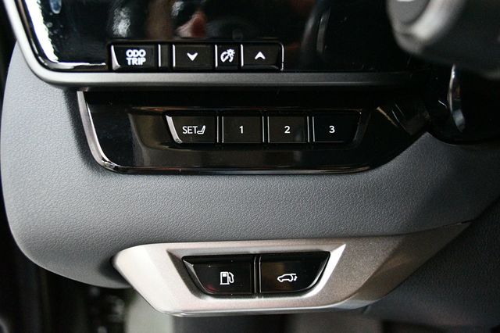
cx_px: 250
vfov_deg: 39.9
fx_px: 458
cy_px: 166
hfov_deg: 57.2
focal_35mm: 33
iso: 9000
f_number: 4
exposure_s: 1/60
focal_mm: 22
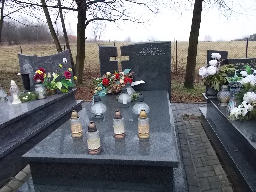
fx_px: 192
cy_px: 96
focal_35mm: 26
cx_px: 128
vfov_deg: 53.1
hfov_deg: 67.3
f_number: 3.2
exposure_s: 1/80
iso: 400
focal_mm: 4.6
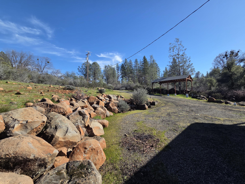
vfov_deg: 89.9
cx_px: 122
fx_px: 92
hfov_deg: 106.2
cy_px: 92
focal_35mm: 13
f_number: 2.2
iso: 50
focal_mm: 2.2
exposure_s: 1/1449
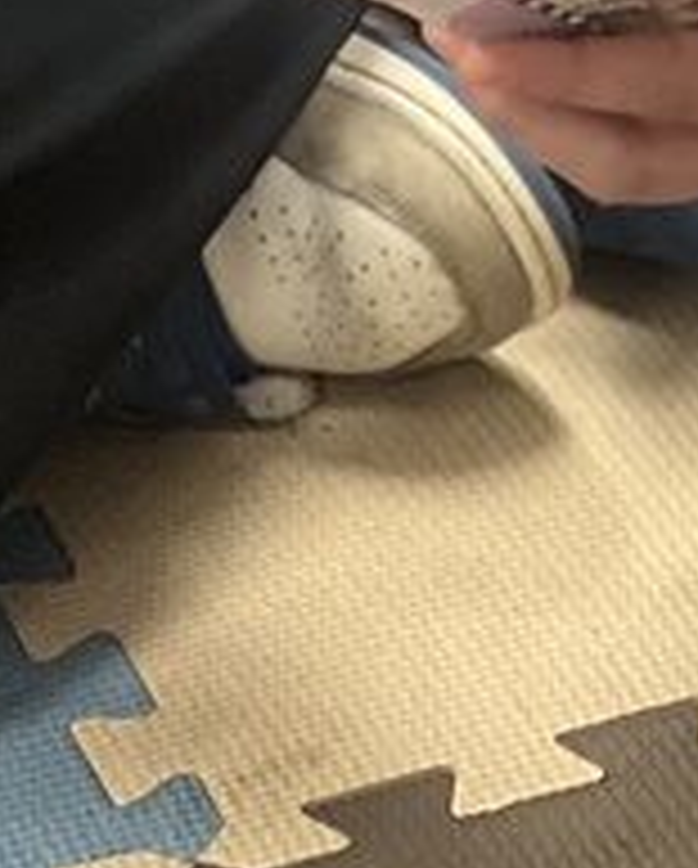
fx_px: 10253
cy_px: -1394
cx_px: 1058
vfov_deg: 4.7
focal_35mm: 398
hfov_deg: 3.9
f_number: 2.8
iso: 400
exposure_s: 1/40
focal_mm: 9
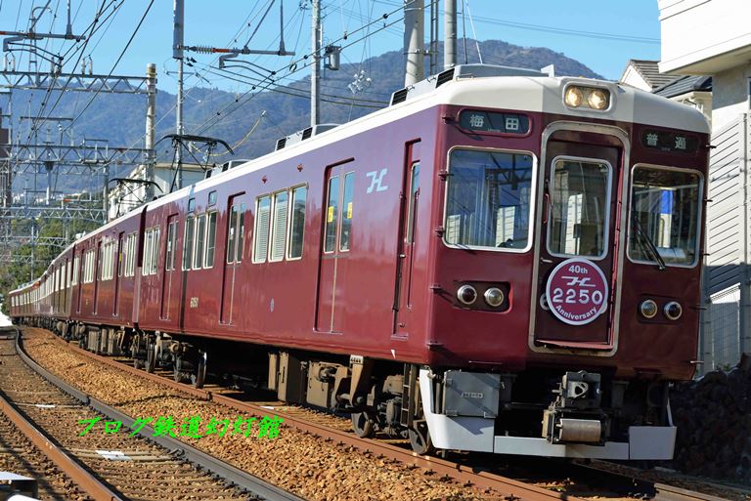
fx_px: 1712
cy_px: 250
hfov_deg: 24.7
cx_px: 376
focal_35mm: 82
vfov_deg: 16.7
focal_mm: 82
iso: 800
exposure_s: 1/800
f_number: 9
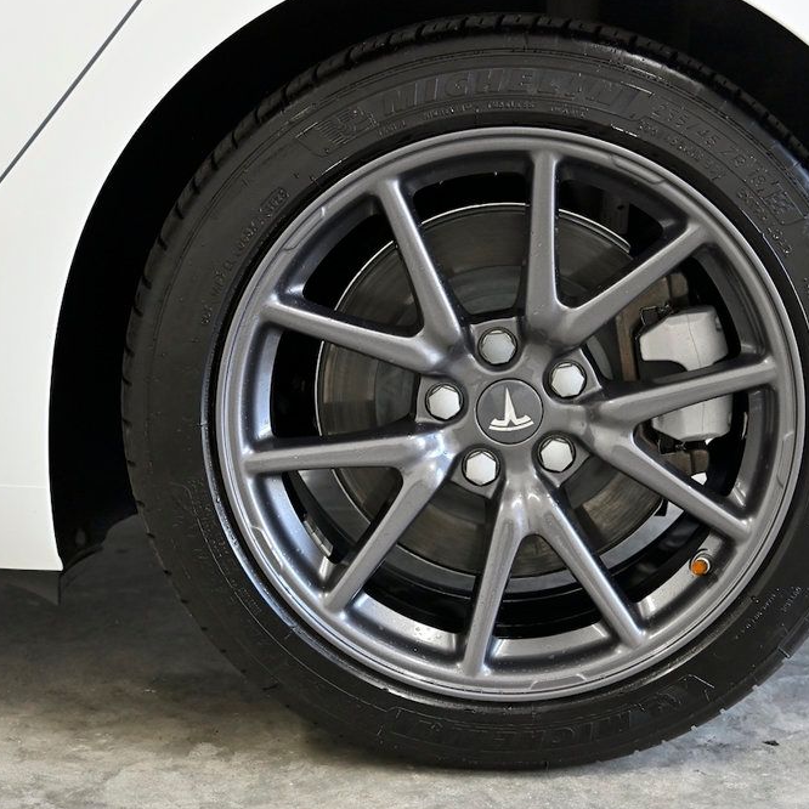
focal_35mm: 64
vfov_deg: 26.9
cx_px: 493
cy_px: 399
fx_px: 1692
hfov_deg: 26.8
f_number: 5
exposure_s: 1/500
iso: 2000
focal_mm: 49
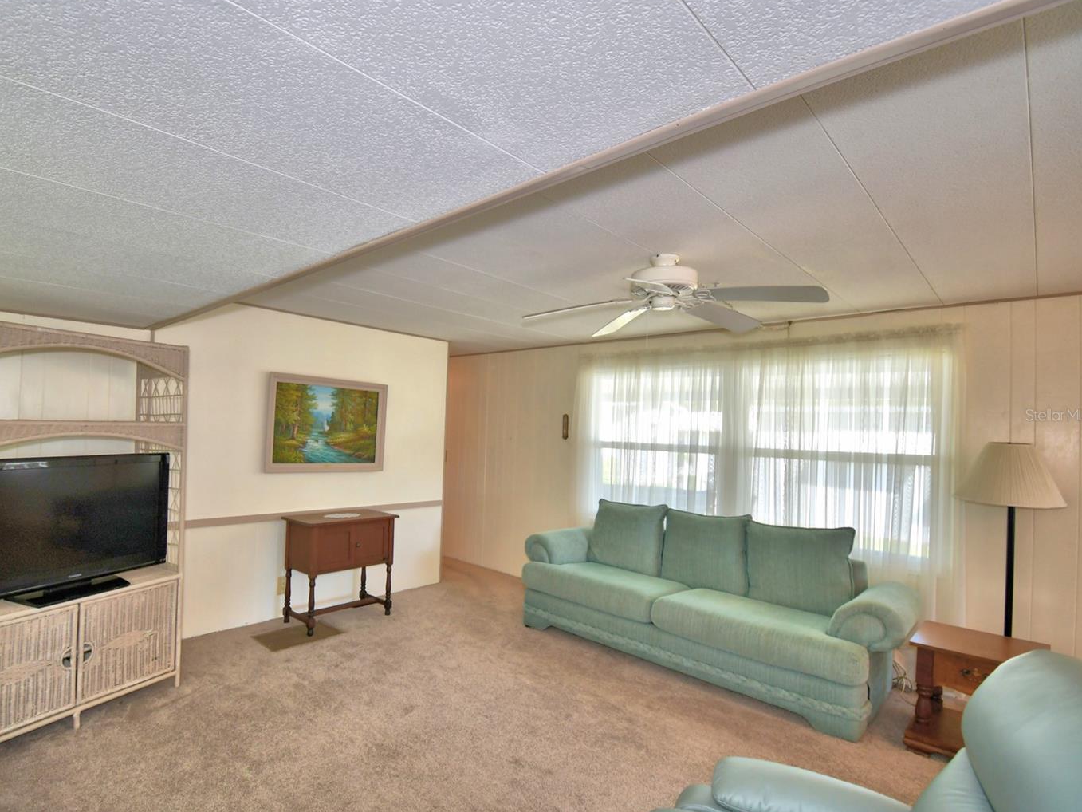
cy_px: 415
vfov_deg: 74.7
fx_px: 531
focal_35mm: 17
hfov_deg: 90.3
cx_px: 458
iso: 200
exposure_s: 1/50
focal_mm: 10
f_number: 4.5
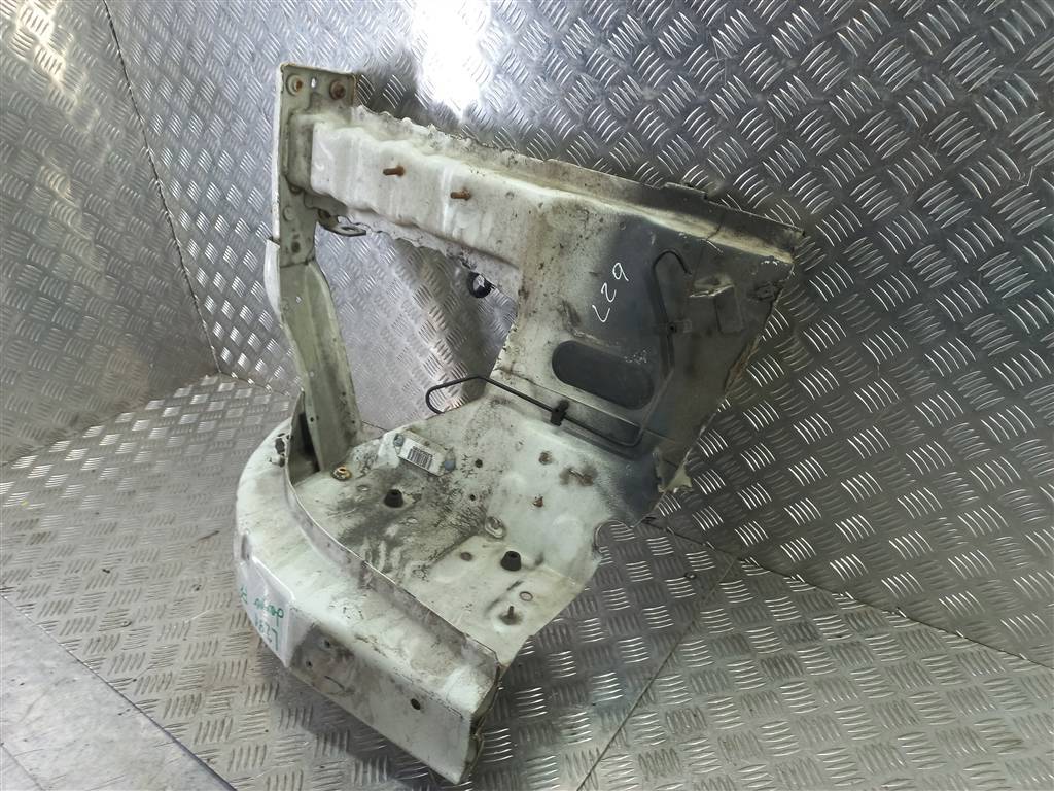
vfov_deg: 54.9
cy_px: 396
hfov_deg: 69.4
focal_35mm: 25
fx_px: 761
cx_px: 527
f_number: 1.8
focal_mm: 4.6
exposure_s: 1/50
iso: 64
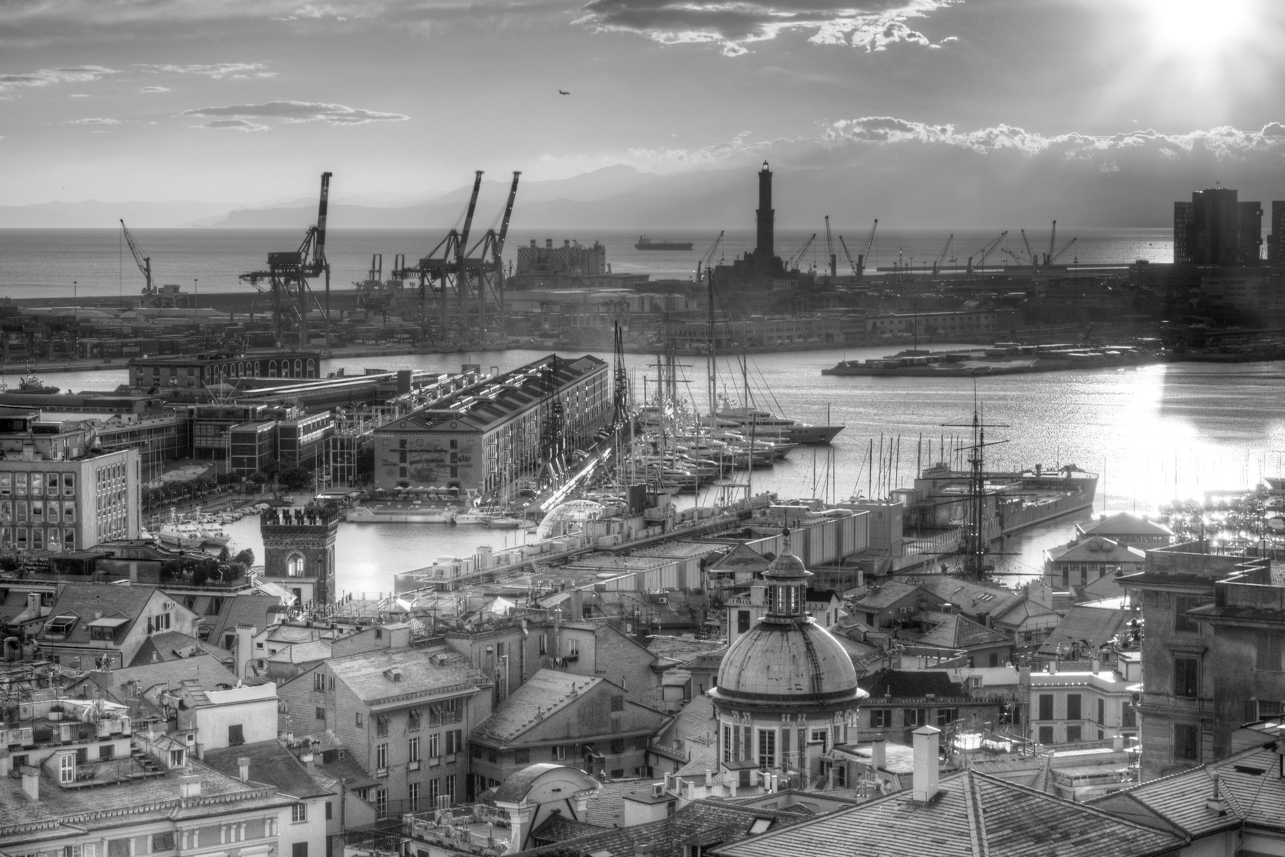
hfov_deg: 23.9
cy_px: 428
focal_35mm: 85
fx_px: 3034
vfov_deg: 16.1
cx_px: 642
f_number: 16
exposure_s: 1/160
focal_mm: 85
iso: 400
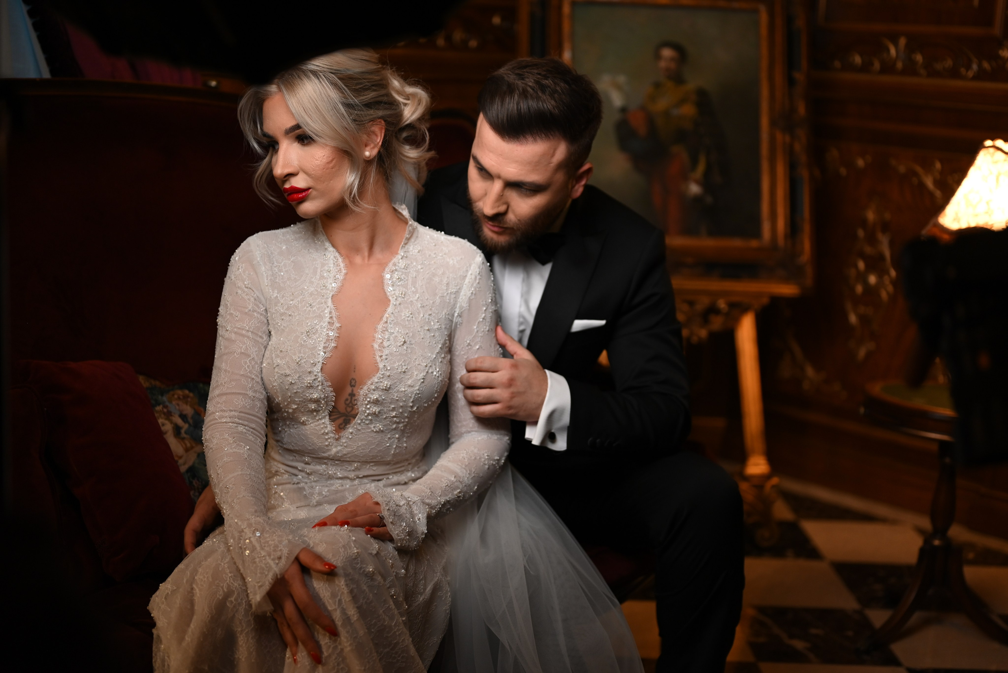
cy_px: 336
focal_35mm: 50
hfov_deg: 39.6
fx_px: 1400
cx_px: 504
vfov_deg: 27.0
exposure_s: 1/200
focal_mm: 50
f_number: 2
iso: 500
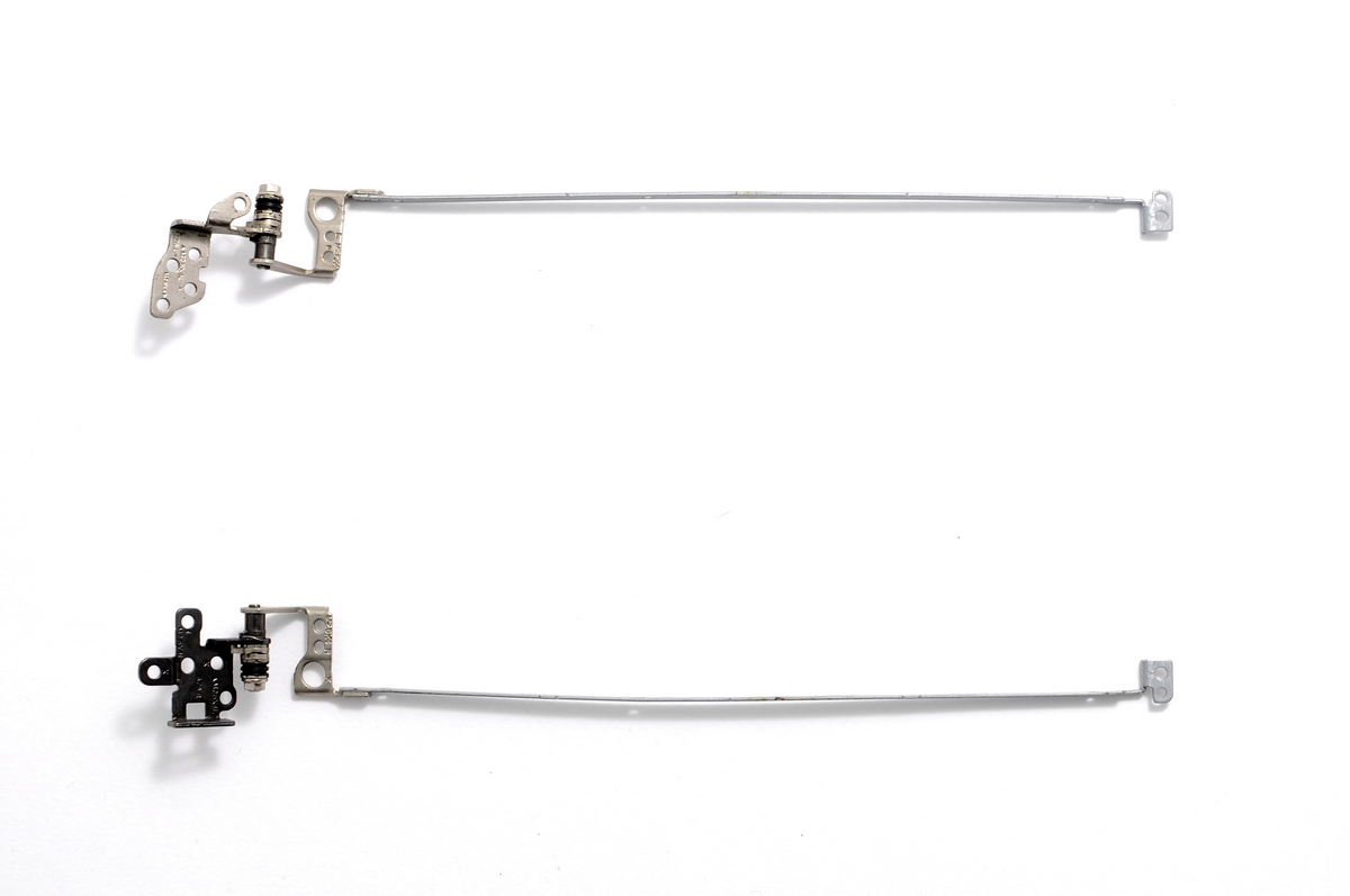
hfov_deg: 37.9
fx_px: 1966
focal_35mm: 52
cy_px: 448
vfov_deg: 25.7
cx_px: 675
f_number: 7.1
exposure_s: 1/25
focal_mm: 35
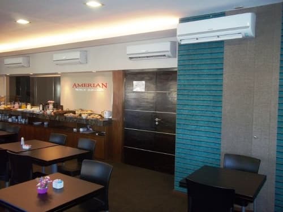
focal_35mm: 32
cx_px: 142
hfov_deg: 56.8
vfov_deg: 44.2
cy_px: 106
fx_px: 262
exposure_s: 1/30
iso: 160
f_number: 2.9
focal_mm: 5.7
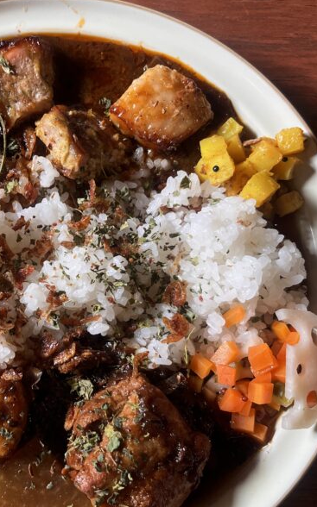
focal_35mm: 48
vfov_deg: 41.8
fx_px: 664
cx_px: 49
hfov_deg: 26.2
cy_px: 286
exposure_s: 1/100
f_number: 1.6
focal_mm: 5.1
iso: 100
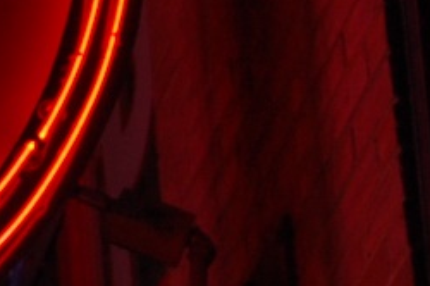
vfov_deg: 3.4
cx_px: -519
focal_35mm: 403
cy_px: 187
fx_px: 4807
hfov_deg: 5.0
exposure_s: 1/125
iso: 400
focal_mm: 42
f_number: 5.6
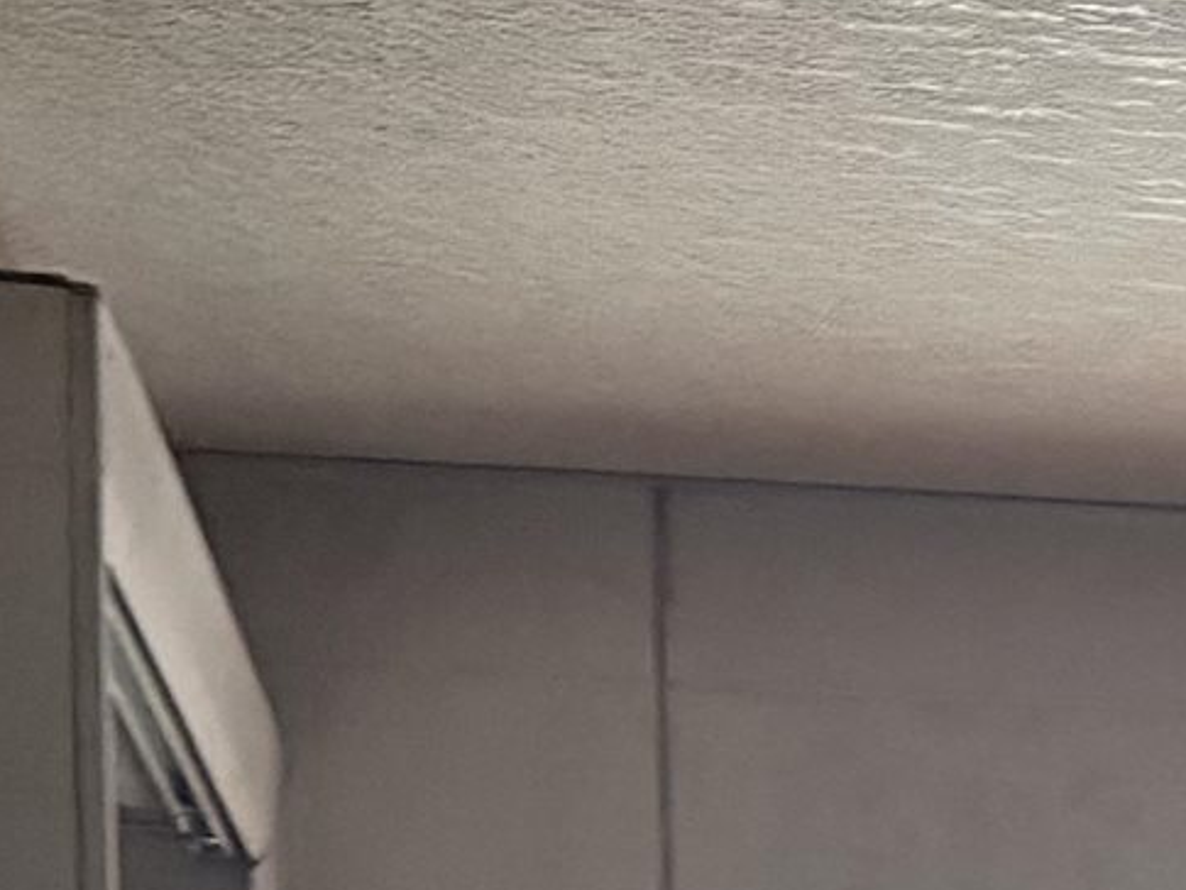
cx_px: 1658
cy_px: 2531
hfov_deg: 12.5
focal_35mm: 152
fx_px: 5209
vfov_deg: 8.4
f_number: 1.78
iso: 800
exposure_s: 1/46
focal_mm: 6.76
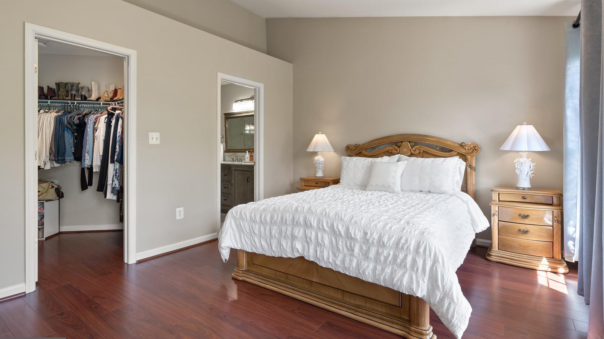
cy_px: 156
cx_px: 305
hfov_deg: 92.7
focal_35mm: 18
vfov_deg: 60.9
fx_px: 288
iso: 640
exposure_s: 1/13
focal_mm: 17
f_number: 8
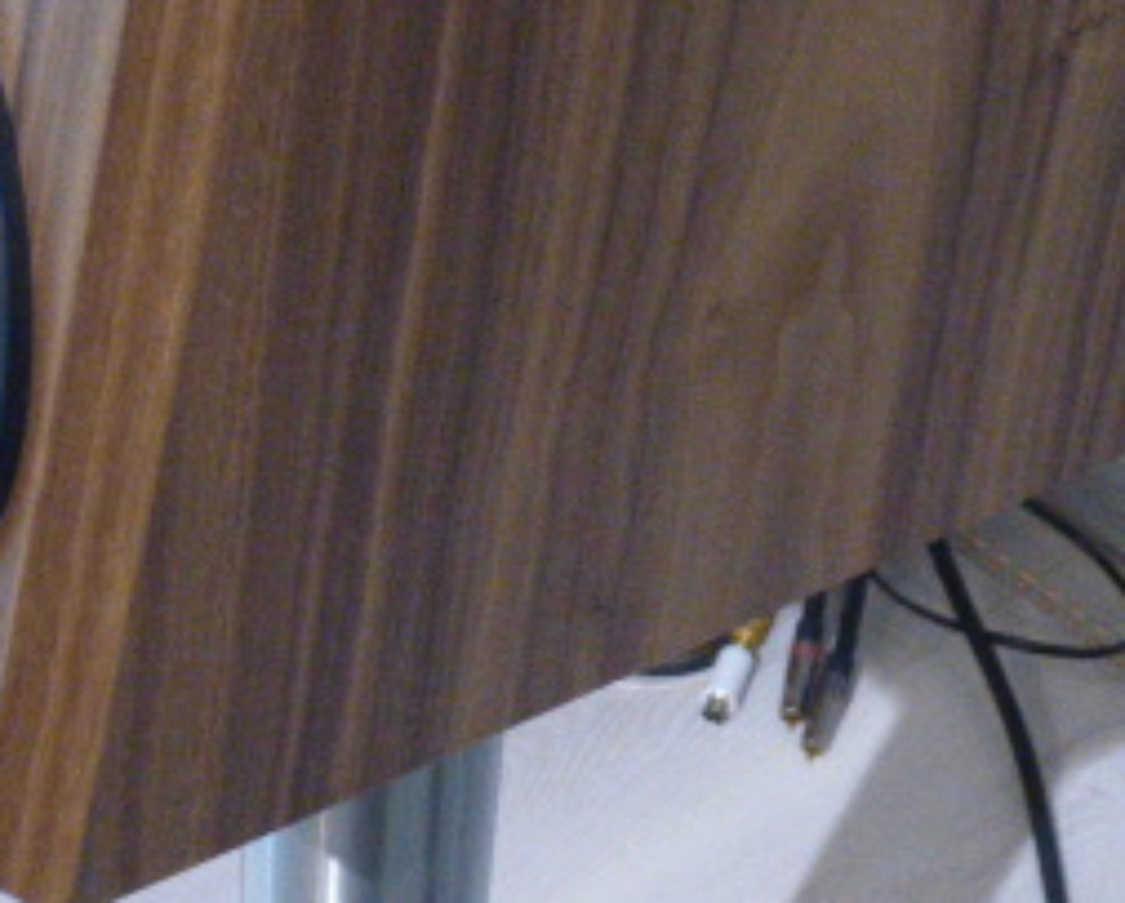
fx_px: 3533
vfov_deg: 14.3
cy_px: -44
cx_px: 342
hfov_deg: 18.0
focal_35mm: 106
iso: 800
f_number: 3.8
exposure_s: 1/25
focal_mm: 7.4
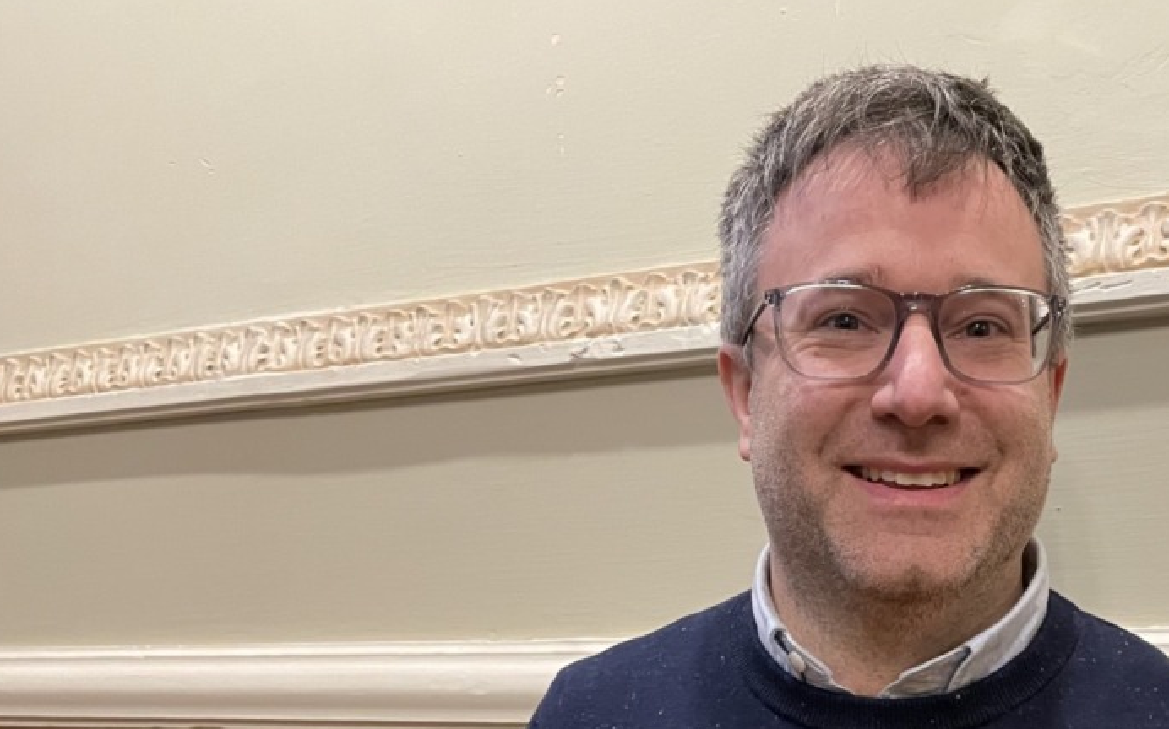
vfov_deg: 24.1
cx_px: 895
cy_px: 737
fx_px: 1624
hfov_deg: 38.4
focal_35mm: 51
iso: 400
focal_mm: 4.2
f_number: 1.6
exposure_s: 1/60
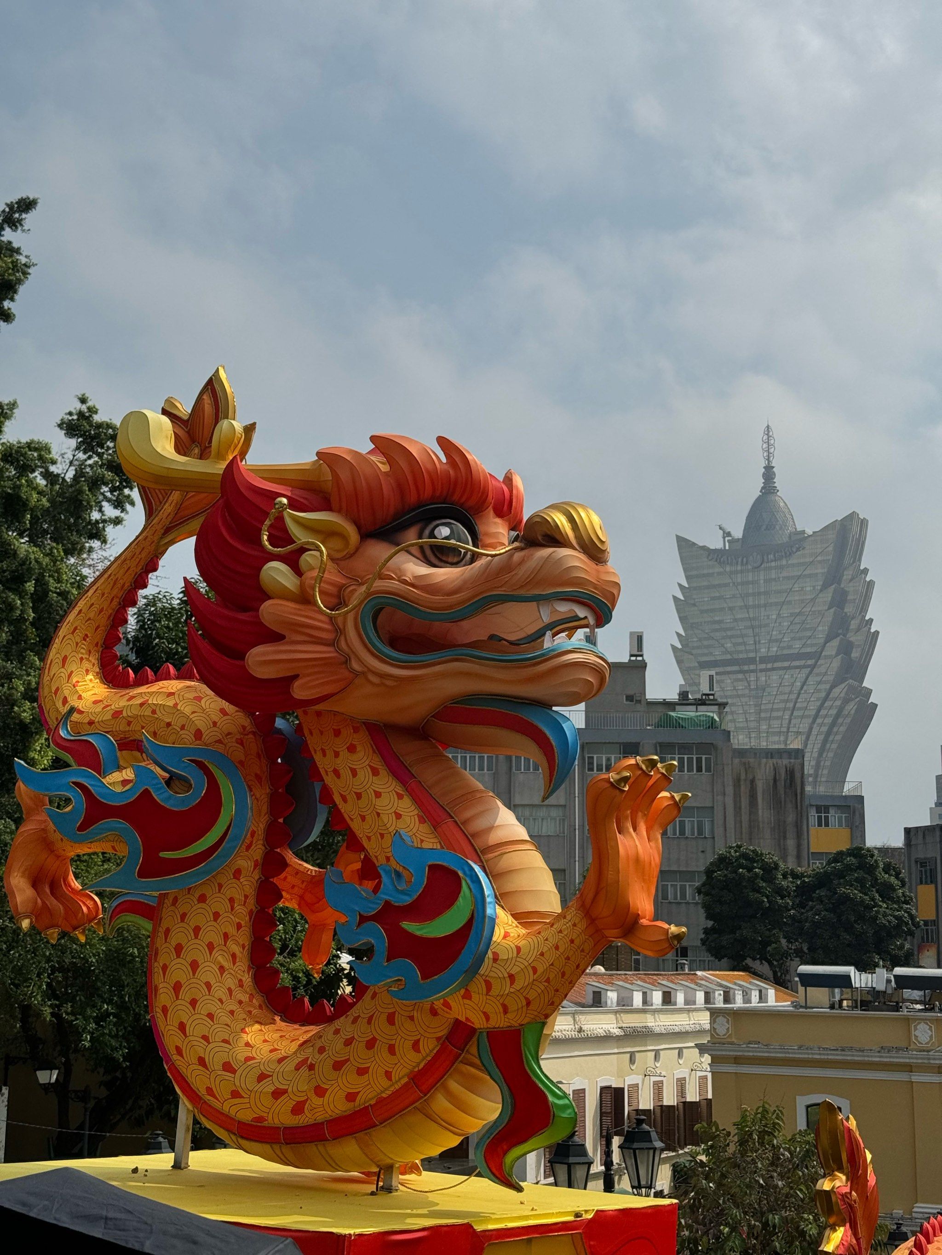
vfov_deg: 39.7
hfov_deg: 30.3
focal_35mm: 48
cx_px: 471
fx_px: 1741
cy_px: 628
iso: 80
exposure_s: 1/12500
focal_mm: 6.86
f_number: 1.78
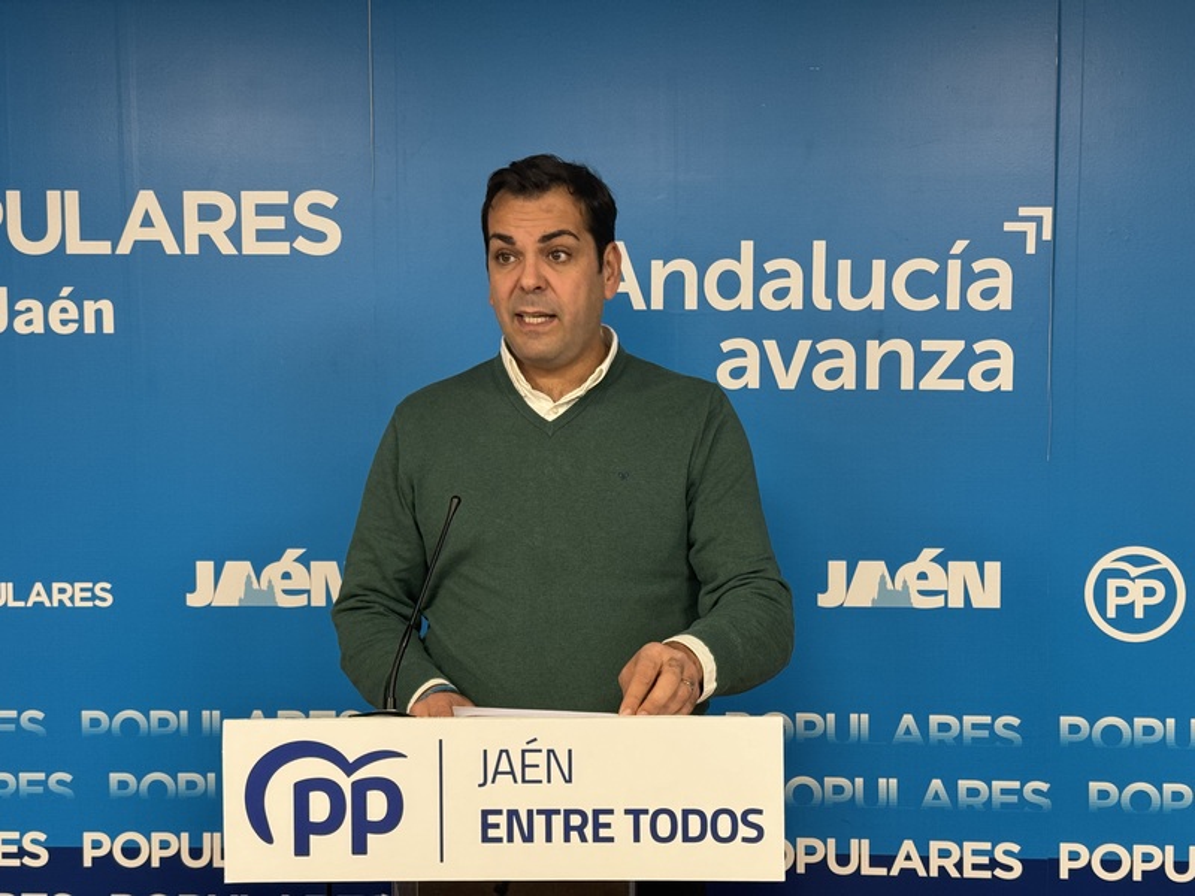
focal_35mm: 48
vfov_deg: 30.3
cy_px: 448
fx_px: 1657
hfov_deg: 39.7
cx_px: 598
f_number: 1.78
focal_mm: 6.86
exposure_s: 1/50
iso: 125
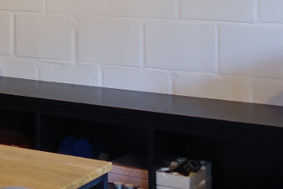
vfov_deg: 13.8
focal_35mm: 96
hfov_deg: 19.8
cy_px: -46
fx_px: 754
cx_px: -69
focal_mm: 8.8
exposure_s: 1/30
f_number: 1.8
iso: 160
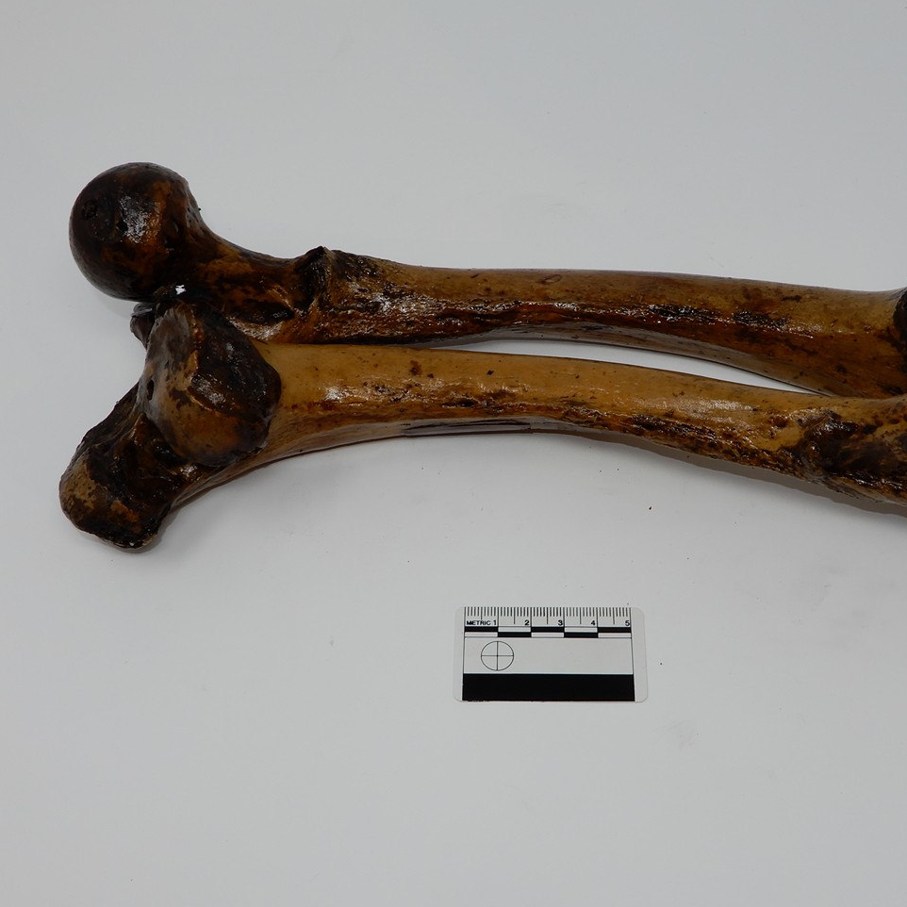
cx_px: 552
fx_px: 1482
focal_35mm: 50
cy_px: 453
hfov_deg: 33.9
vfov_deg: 34.0
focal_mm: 7.5
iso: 80
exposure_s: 1/50
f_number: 5
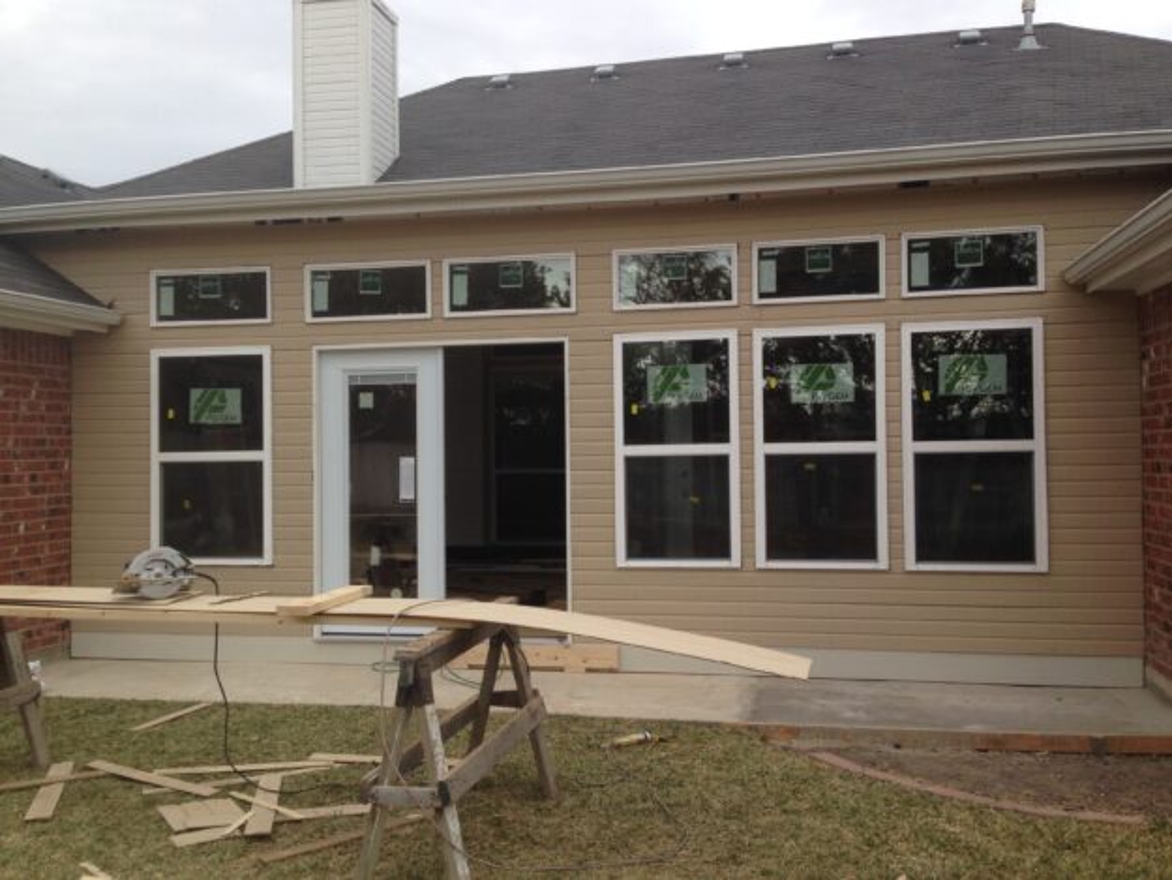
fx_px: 1118
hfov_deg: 55.3
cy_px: 440
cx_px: 586
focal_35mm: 33
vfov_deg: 43.0
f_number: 2.4
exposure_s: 1/547
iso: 50
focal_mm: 4.12
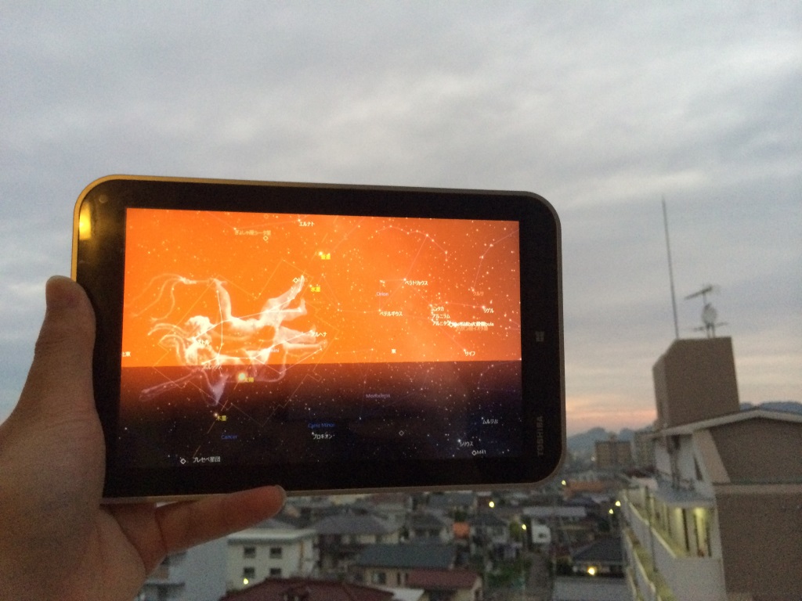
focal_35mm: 30
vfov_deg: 46.8
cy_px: 300
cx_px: 401
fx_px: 695
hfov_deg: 60.0
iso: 320
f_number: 2.2
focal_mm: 4.12
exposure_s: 1/30
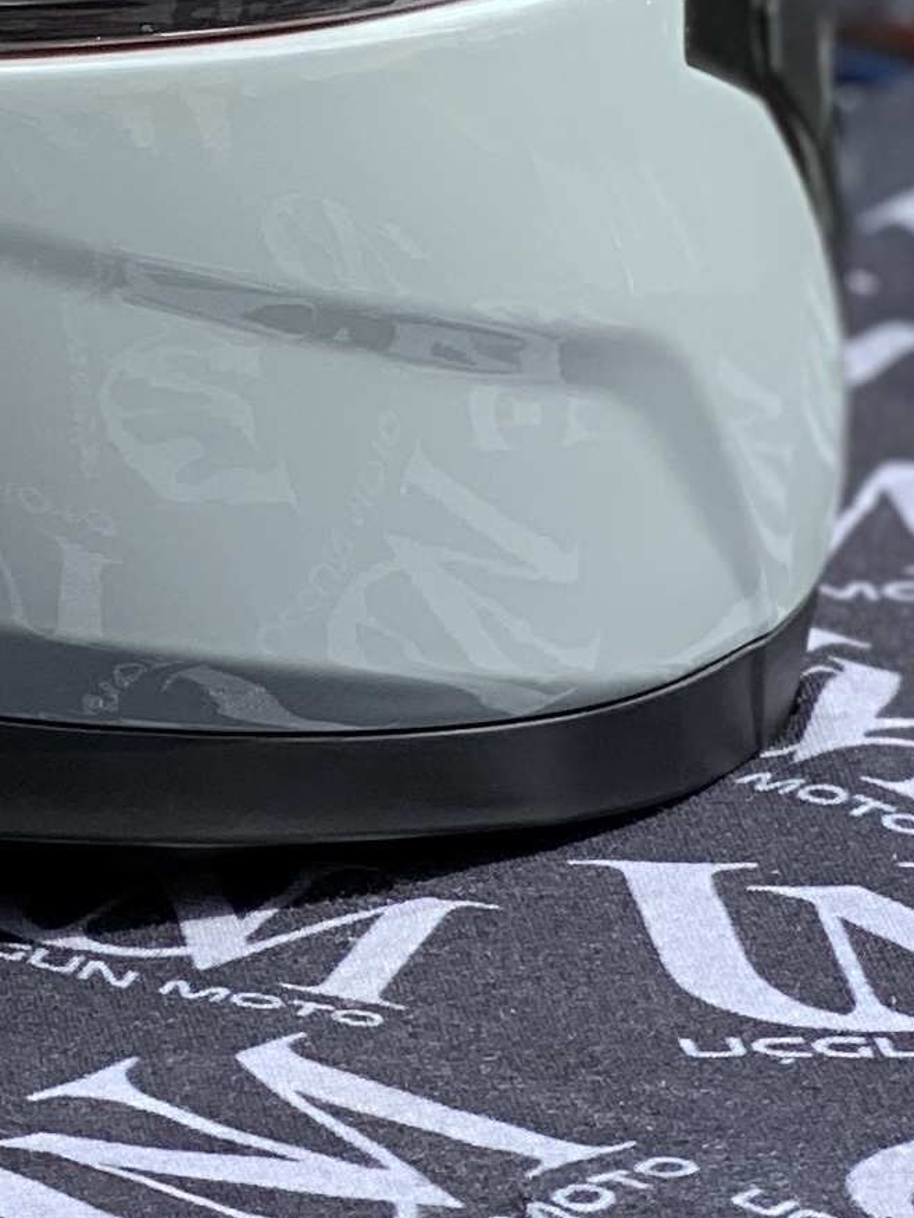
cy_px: -1217
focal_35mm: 239
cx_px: -945
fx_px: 8412
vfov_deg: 7.9
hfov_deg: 6.1
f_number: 2.4
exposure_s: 1/209
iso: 16
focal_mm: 6
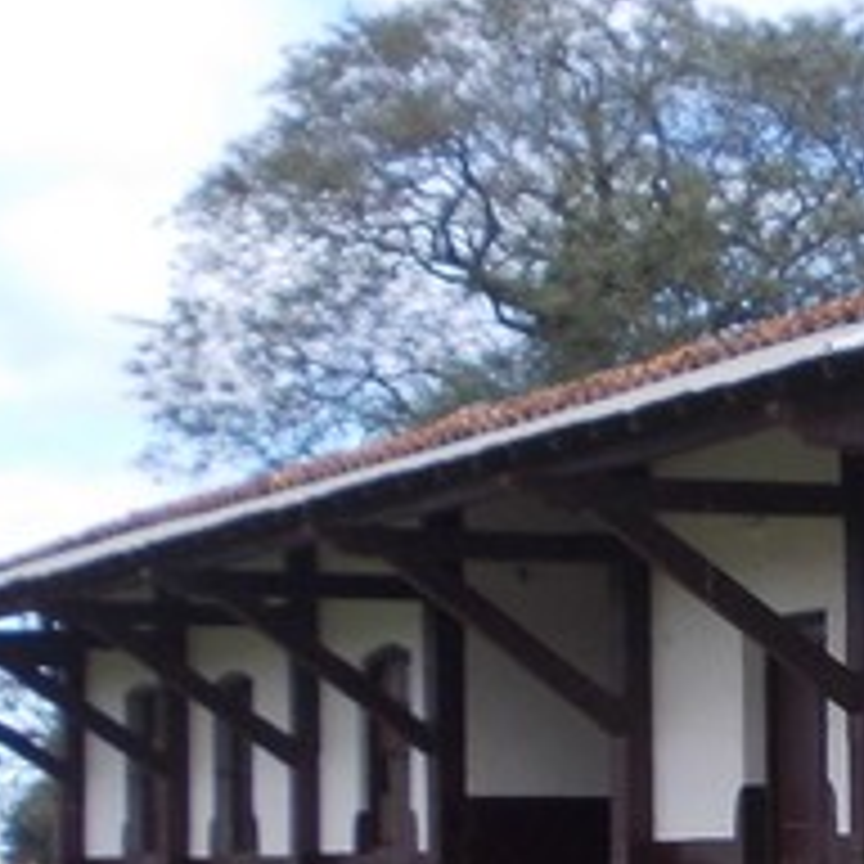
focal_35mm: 134
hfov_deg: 12.8
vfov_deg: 12.9
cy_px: 842
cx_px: 954
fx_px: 3784
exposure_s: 1/500
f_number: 3.1
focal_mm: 5.3
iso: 80
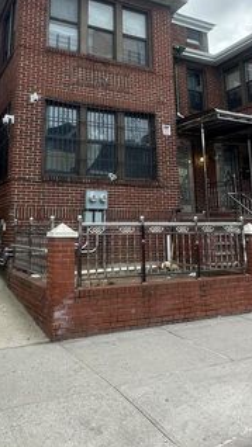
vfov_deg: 59.3
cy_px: 143
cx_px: 100
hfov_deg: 36.6
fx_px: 380
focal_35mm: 32
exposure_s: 1/245
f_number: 2.2
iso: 40
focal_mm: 2.22
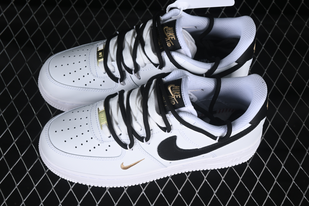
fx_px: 644
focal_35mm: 75
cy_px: 103
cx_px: 154
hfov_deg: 27.0
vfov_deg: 18.2
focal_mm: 50
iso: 160
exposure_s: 1/80
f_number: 7.1
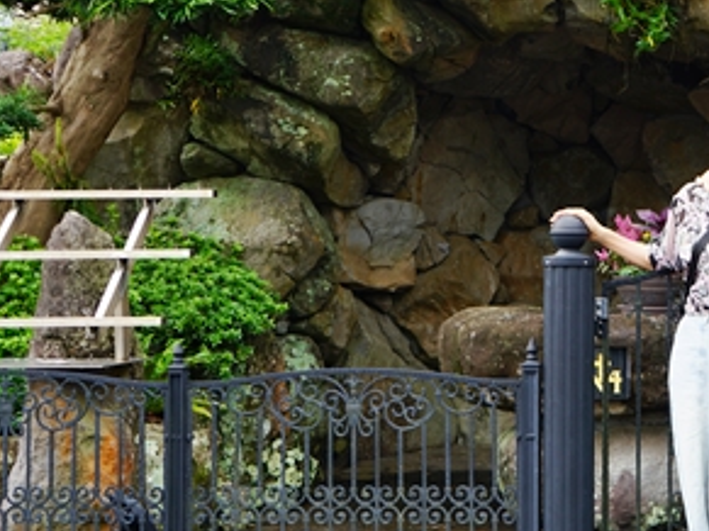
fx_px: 1454
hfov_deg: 26.2
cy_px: 205
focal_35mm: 71
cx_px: 675
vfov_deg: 20.7
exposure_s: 1/60
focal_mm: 29
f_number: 4
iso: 100
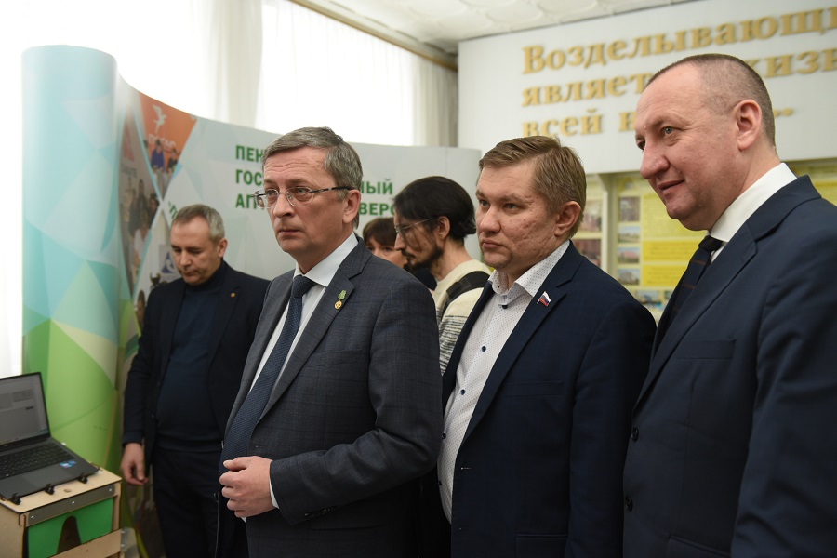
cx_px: 418
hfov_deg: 55.8
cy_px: 279
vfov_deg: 38.9
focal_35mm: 34
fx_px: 790
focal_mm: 34
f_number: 3.5
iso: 1600
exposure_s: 1/200
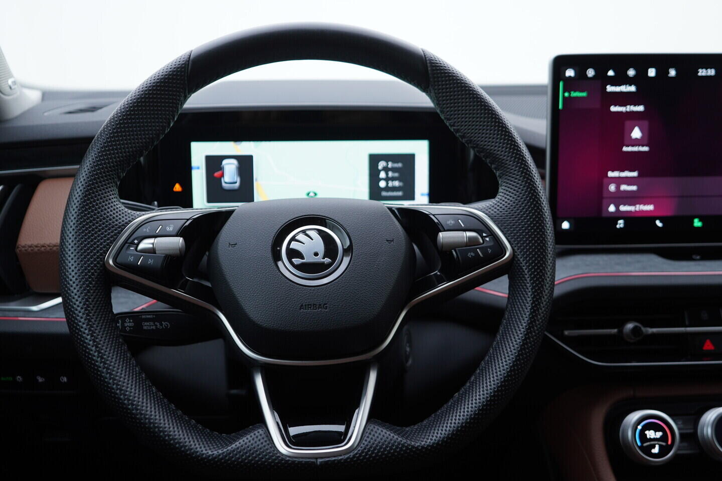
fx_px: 722
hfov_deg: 53.1
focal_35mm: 36
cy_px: 240
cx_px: 361
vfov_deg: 36.9
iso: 125
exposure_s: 1/40
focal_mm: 24
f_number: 3.2
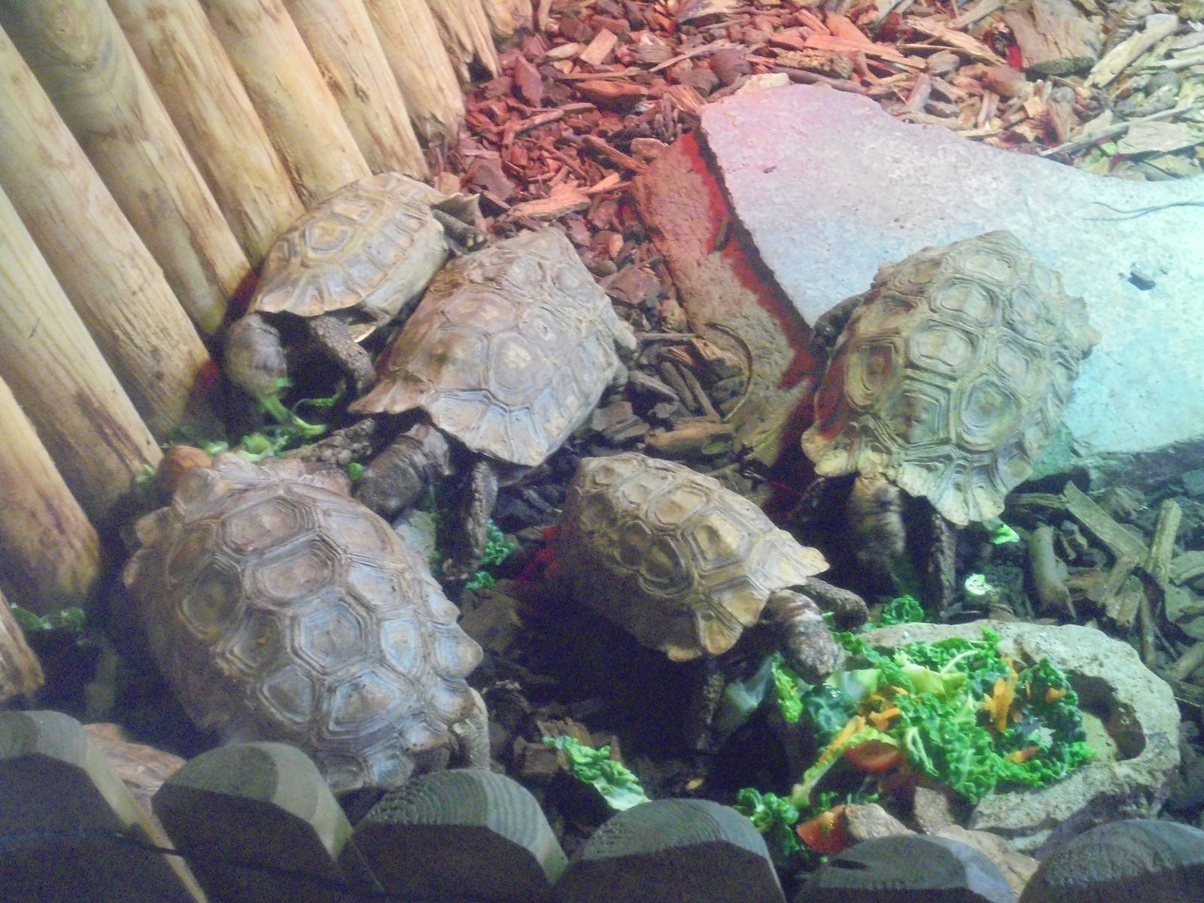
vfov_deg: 26.1
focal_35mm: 56
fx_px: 1948
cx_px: 602
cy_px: 452
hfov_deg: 34.3
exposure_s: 1/15
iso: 800
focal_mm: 10.1
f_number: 5.2
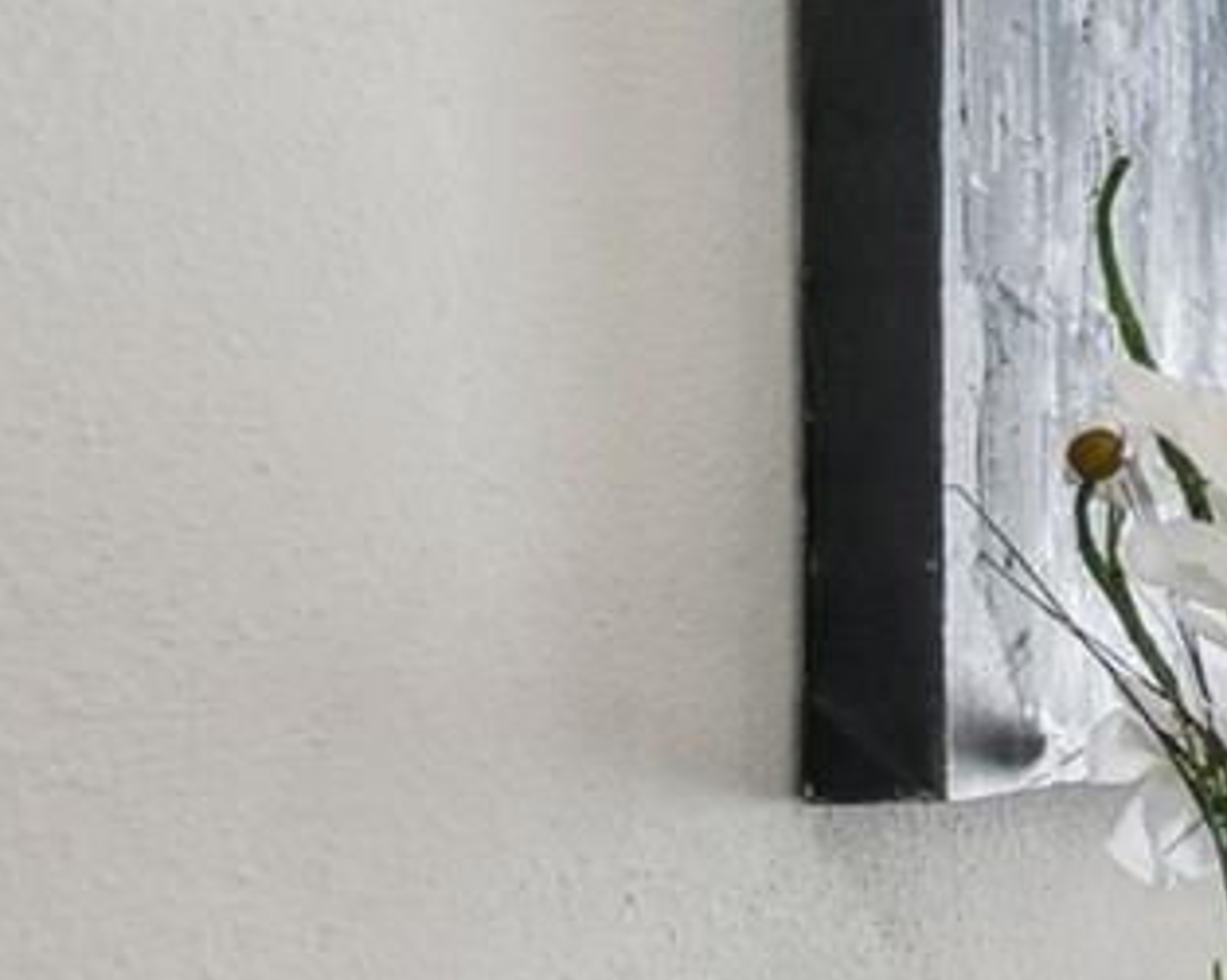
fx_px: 2432
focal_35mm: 67
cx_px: 3083
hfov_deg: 14.4
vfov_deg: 22.8
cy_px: 566
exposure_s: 1/10
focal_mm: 14
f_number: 8
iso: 400
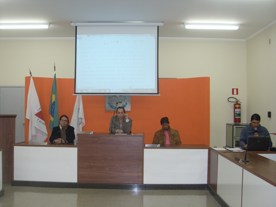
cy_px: 104
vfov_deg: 38.7
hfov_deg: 50.1
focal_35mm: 37
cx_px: 138
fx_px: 295
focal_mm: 6.3
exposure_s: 1/45
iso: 120
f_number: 2.8
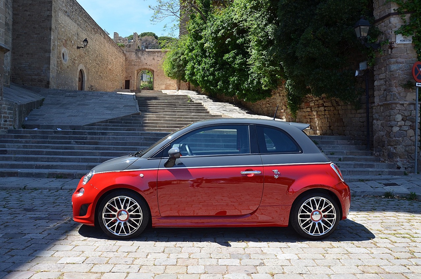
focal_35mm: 27
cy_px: 140
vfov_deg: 47.7
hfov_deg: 67.5
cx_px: 210
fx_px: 315
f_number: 8
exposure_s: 1/250
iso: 200
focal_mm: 18
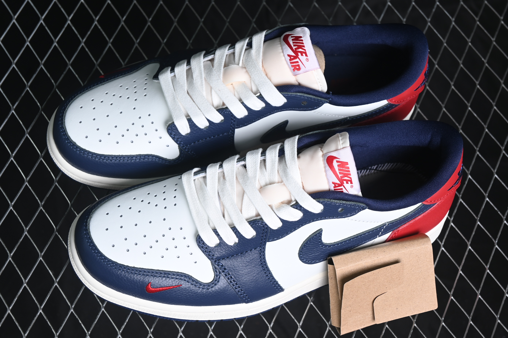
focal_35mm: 75
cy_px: 169
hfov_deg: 27.0
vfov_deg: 18.2
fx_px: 1058
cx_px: 254
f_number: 6.3
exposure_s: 1/60
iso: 160
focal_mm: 50
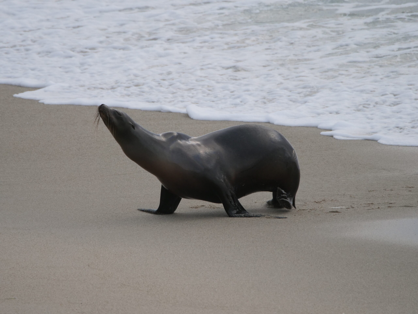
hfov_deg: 3.3
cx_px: 209
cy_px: 157
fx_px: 7245
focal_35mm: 600
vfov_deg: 2.5
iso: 800
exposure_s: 1/640
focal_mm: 300
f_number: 6.7
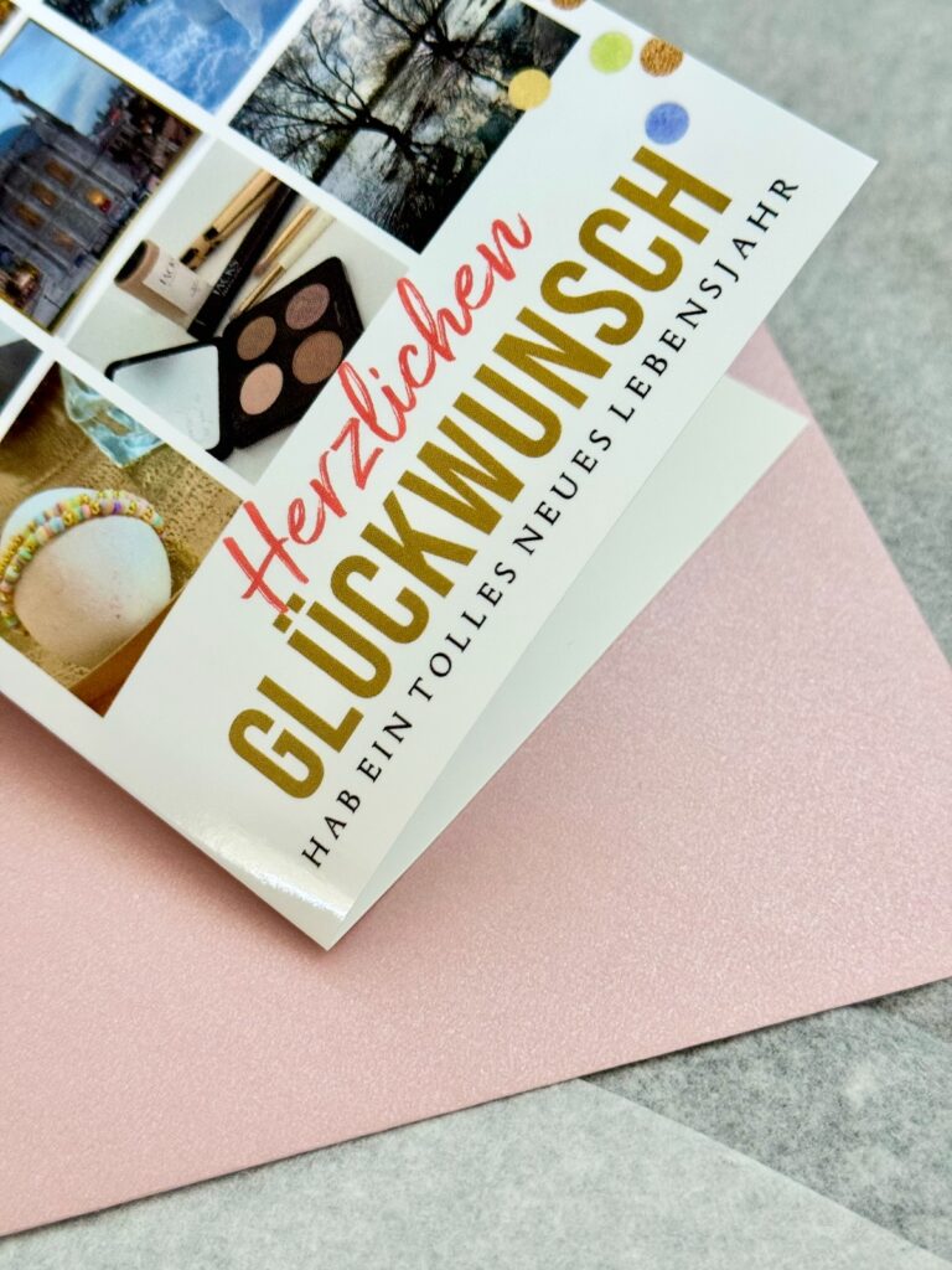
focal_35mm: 48
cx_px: 476
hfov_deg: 30.3
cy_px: 635
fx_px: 1760
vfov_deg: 39.7
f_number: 1.78
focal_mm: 6.76
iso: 250
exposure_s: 1/60
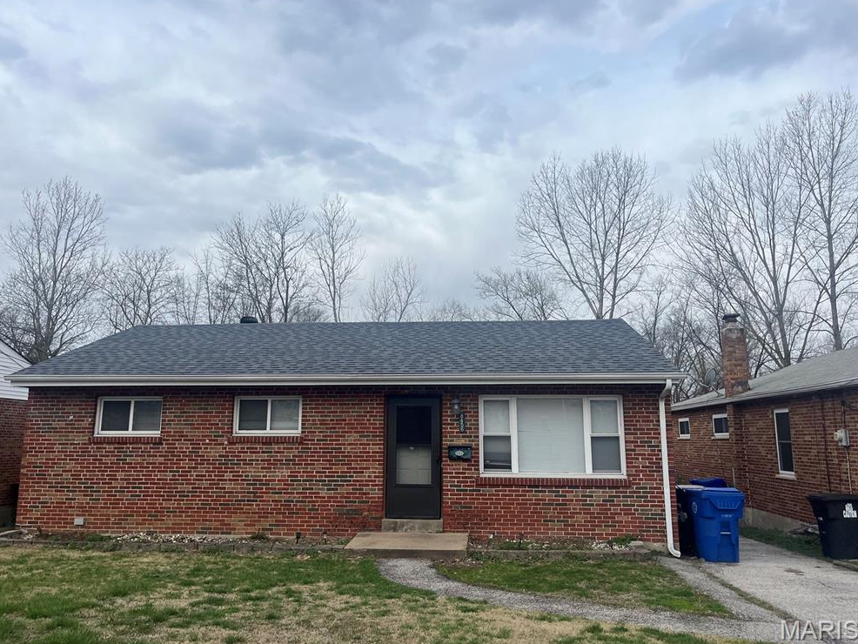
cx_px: 422
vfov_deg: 51.4
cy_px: 314
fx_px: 669
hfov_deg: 65.3
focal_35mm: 27
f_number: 1.6
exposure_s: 1/1832
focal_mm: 5.1
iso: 50
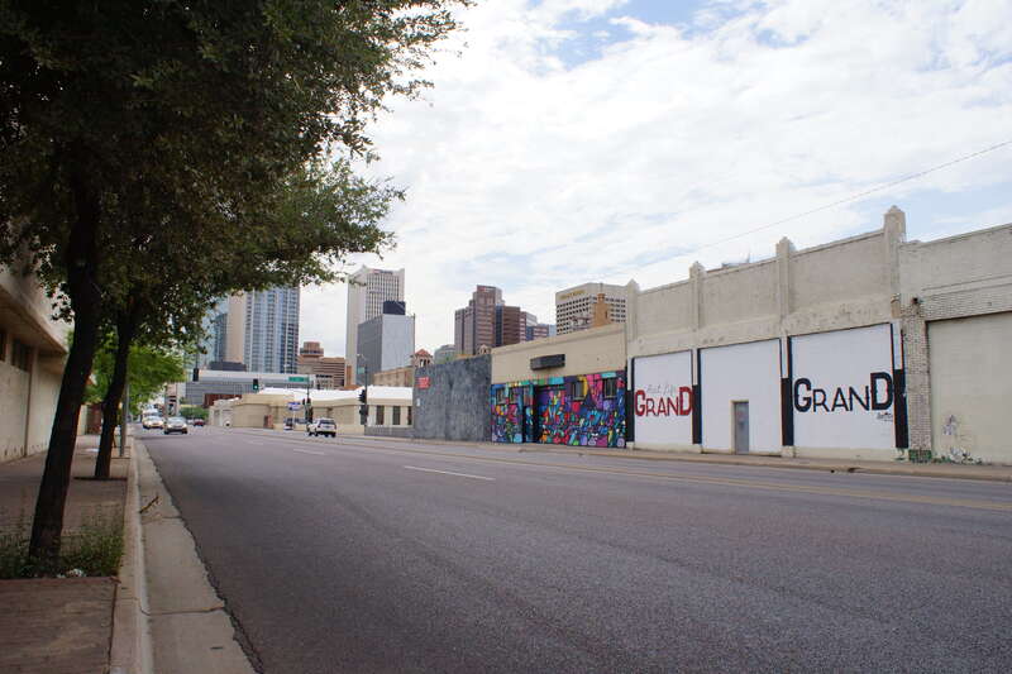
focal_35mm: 27
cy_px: 337
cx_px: 506
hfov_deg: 67.4
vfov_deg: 47.9
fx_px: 759
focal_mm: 18
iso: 400
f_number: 9
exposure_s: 1/1250
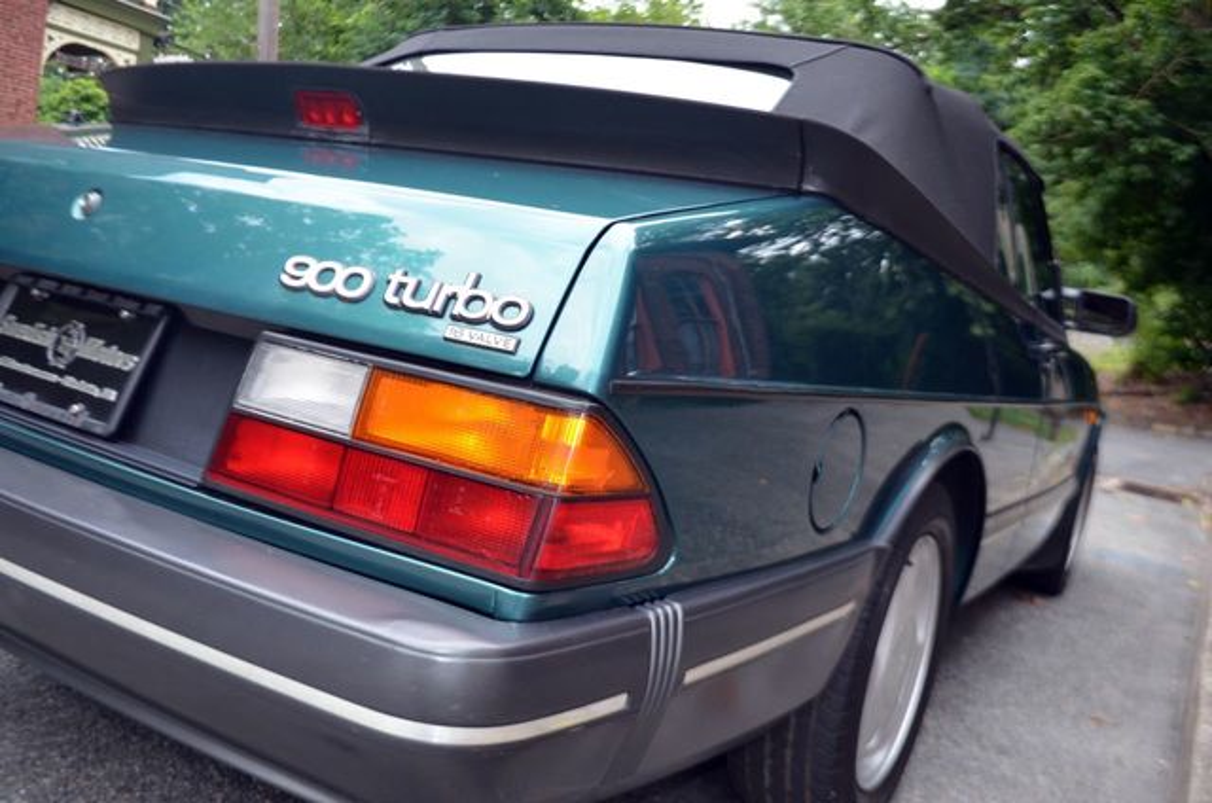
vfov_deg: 39.8
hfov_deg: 57.3
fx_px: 1109
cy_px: 402
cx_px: 606
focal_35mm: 33
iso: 360
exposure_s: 1/125
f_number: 3.8
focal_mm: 22
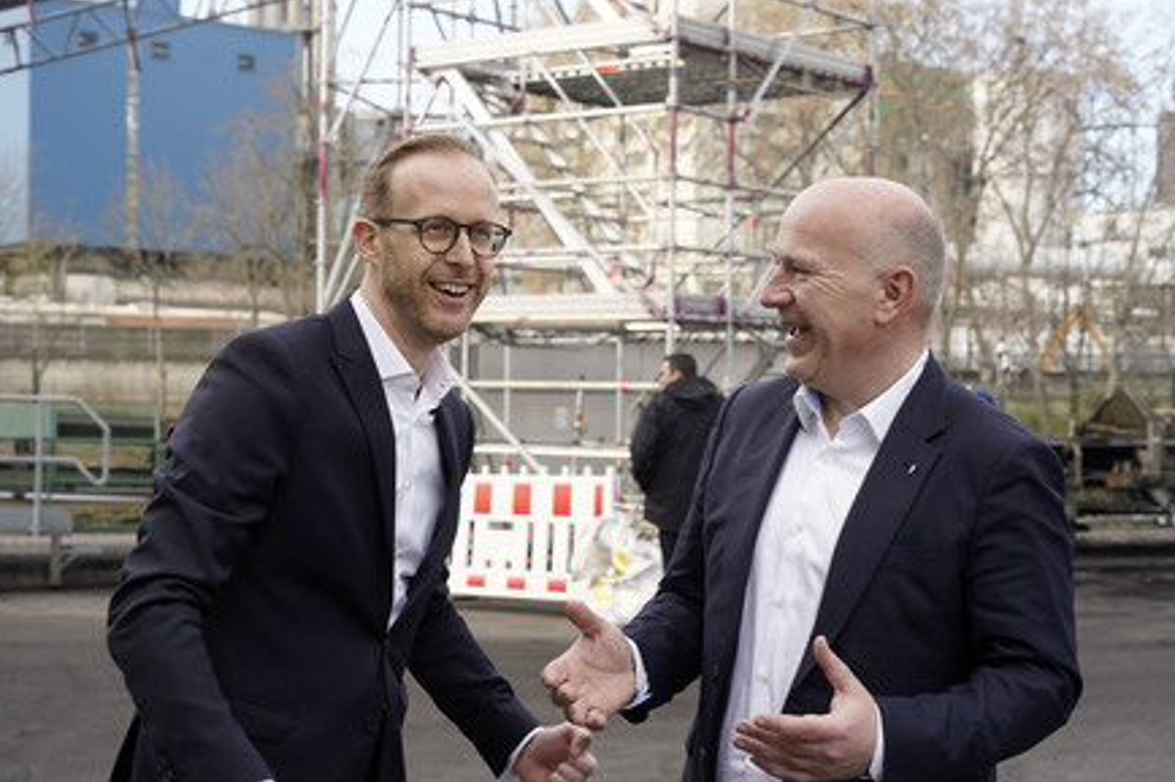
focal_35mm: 53
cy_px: 387
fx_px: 1729
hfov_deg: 37.5
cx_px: 592
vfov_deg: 25.5
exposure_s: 1/200
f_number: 6.3
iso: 320
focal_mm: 51
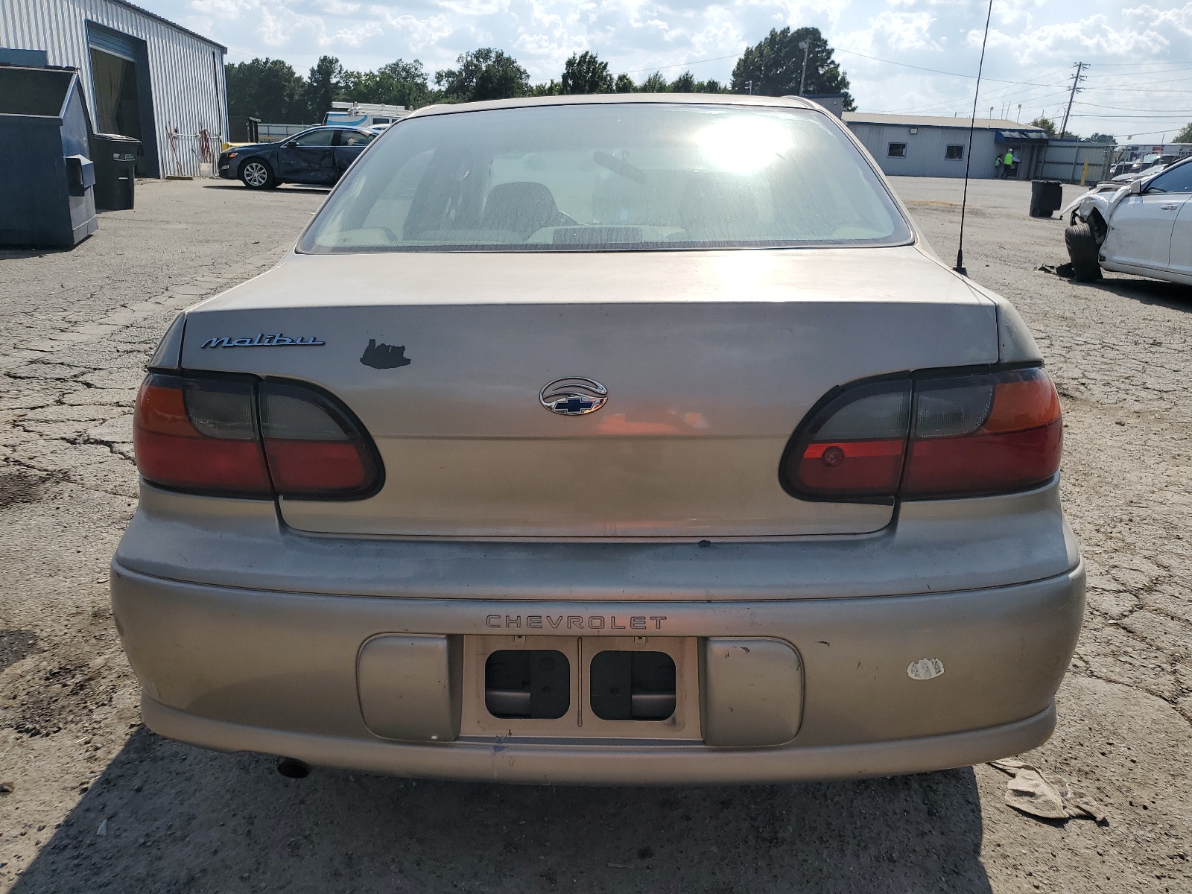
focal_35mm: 26
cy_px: 447
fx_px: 895
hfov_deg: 67.3
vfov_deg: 53.1
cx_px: 596
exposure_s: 1/5000
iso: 50
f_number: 1.5
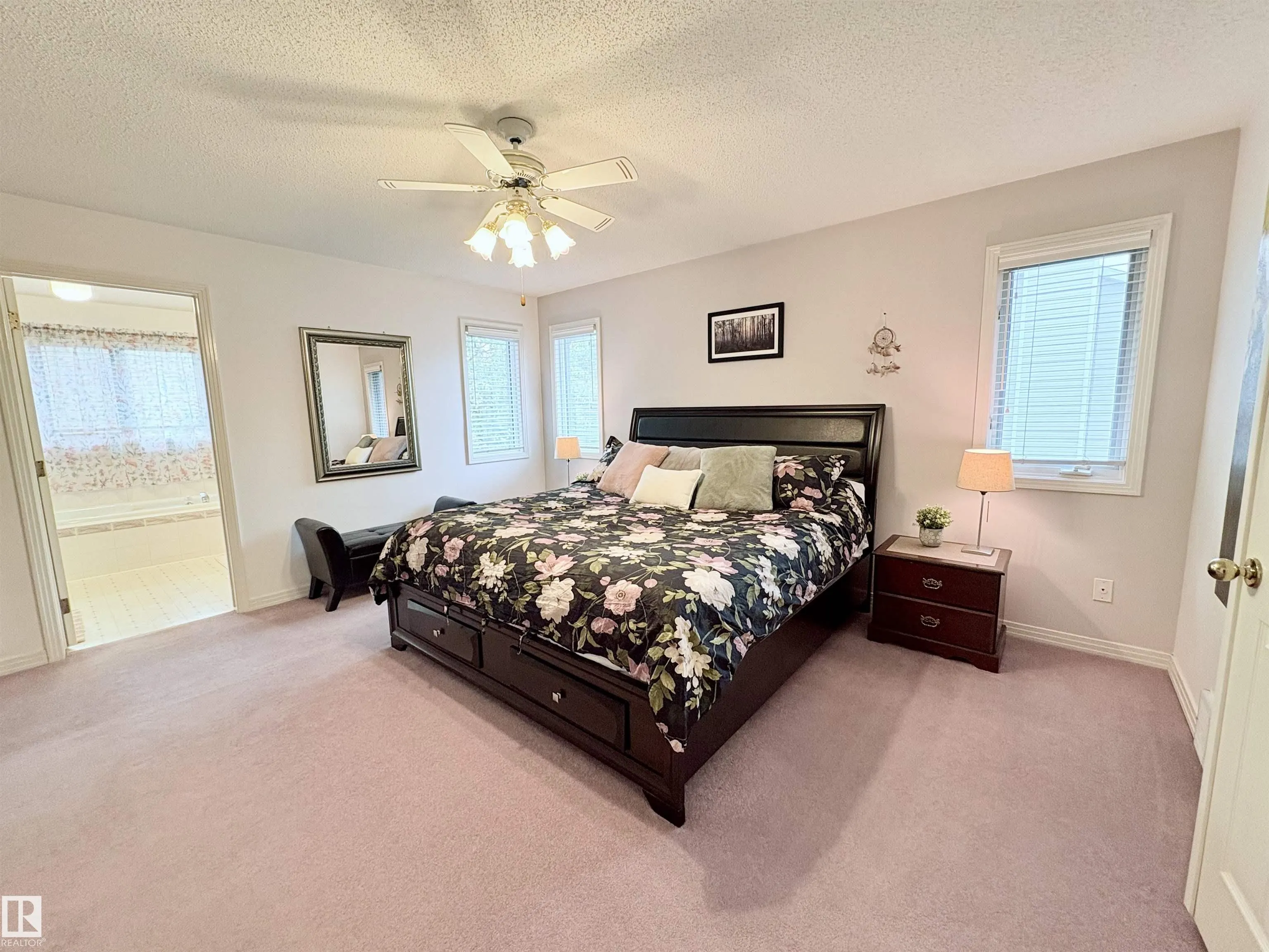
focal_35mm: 14
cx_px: 634
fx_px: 513
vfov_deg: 85.7
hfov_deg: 102.1
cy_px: 476
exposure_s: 1/60
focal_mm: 2.22
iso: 160
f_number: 2.2
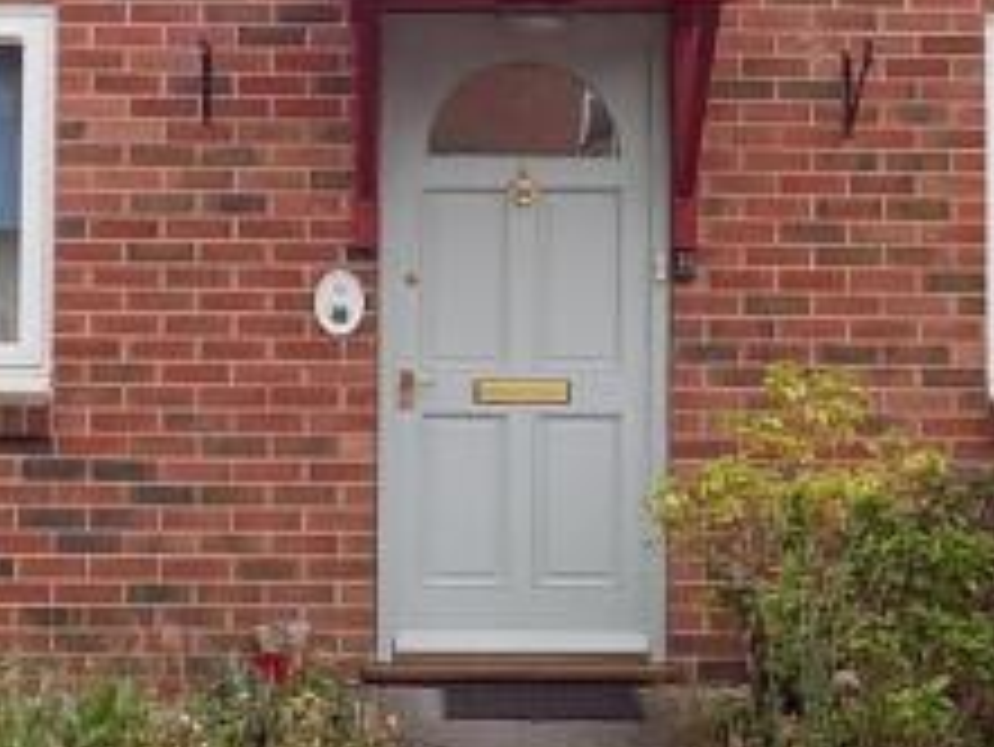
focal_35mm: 79
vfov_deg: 18.6
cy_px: 182
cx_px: 367
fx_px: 2270
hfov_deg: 24.6
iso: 80
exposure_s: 1/200
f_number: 3.3
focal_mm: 5.3
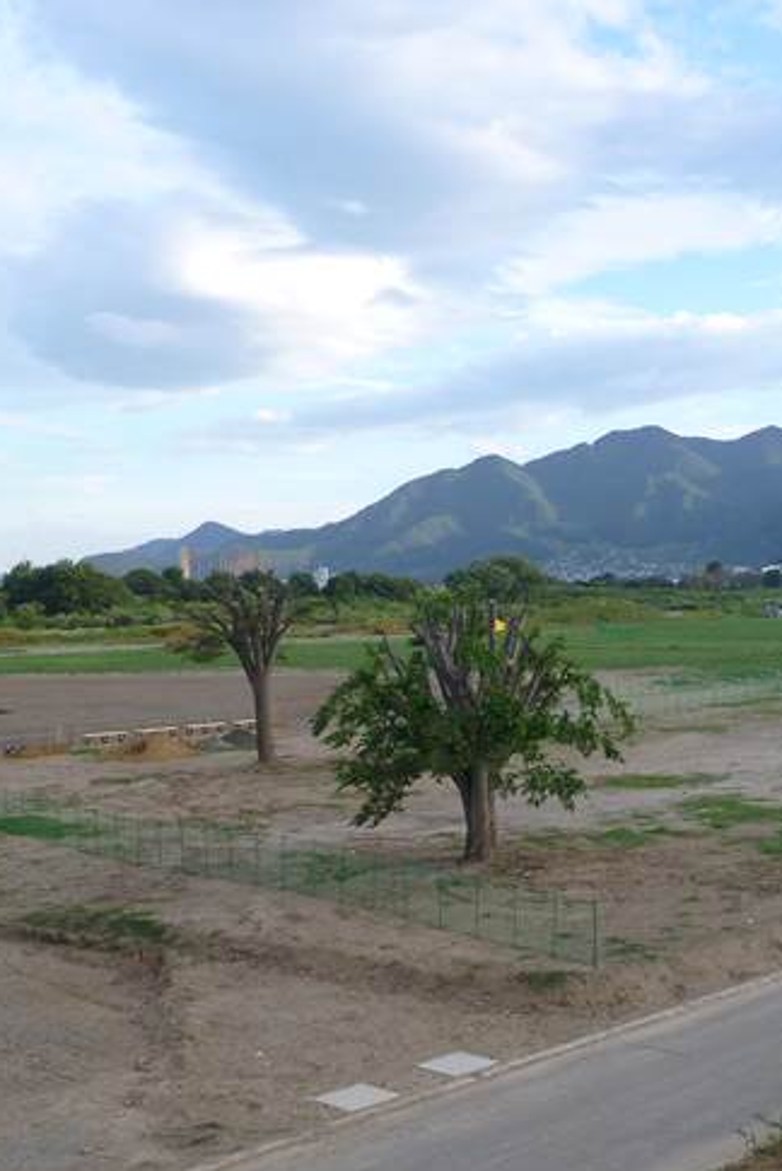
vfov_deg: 41.0
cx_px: 760
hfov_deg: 26.8
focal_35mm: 48
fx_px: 1562
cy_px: 686
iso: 100
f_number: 3.3
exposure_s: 1/200
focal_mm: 4.9
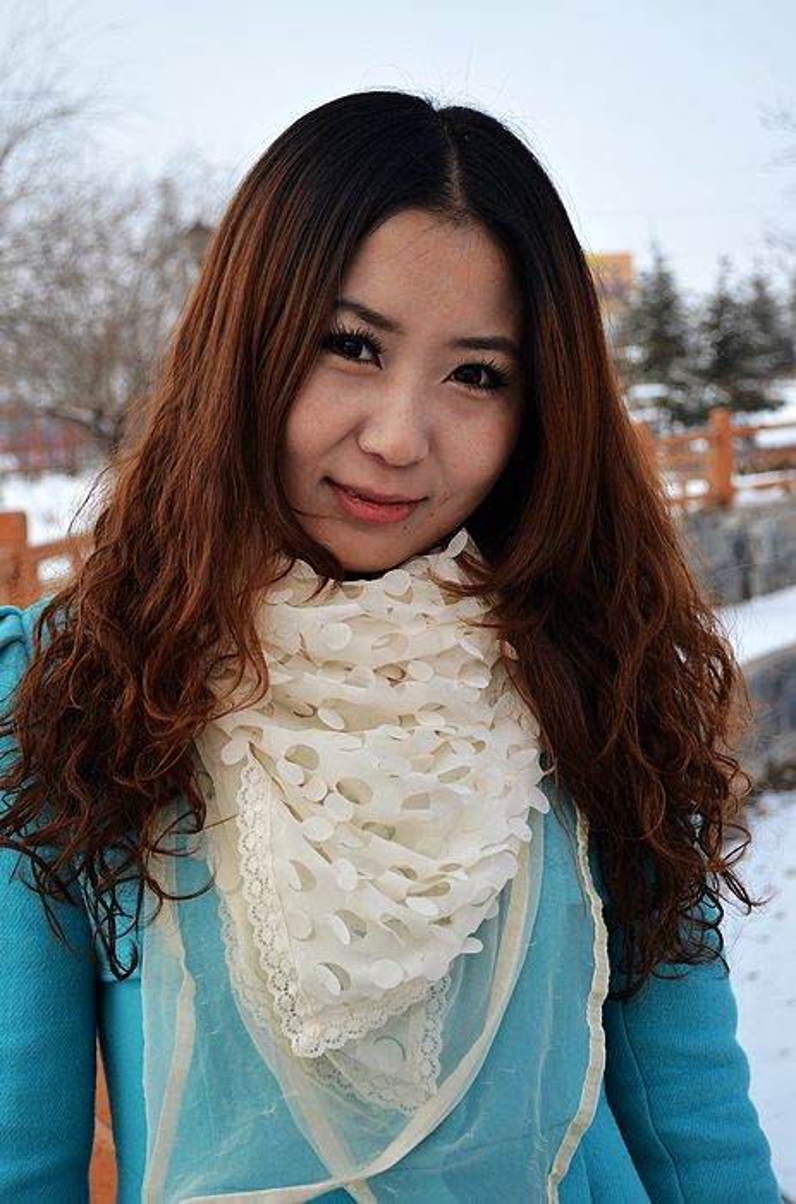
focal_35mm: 60
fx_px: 2001
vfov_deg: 33.5
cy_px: 602
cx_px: 398
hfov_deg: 22.5
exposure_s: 1/320
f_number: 5.3
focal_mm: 40
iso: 100
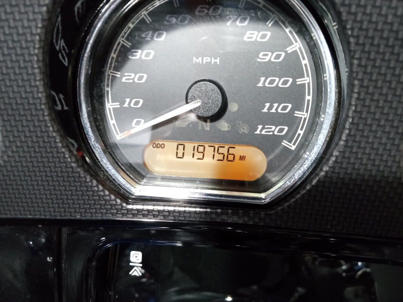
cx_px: 202
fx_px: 326
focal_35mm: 28
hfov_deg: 63.4
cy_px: 151
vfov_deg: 49.7
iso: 875
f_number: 2.2
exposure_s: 1/30
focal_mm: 3.71
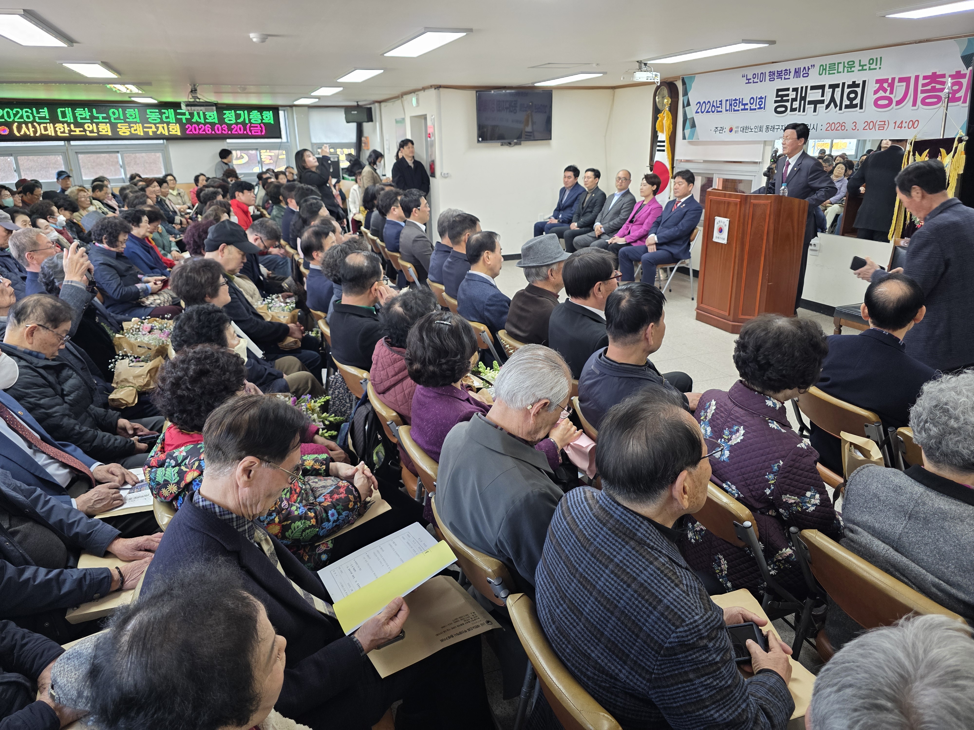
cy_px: 365
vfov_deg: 58.9
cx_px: 487
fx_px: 647
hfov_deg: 73.9
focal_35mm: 23
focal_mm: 6.3
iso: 200
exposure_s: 1/120
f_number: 1.7
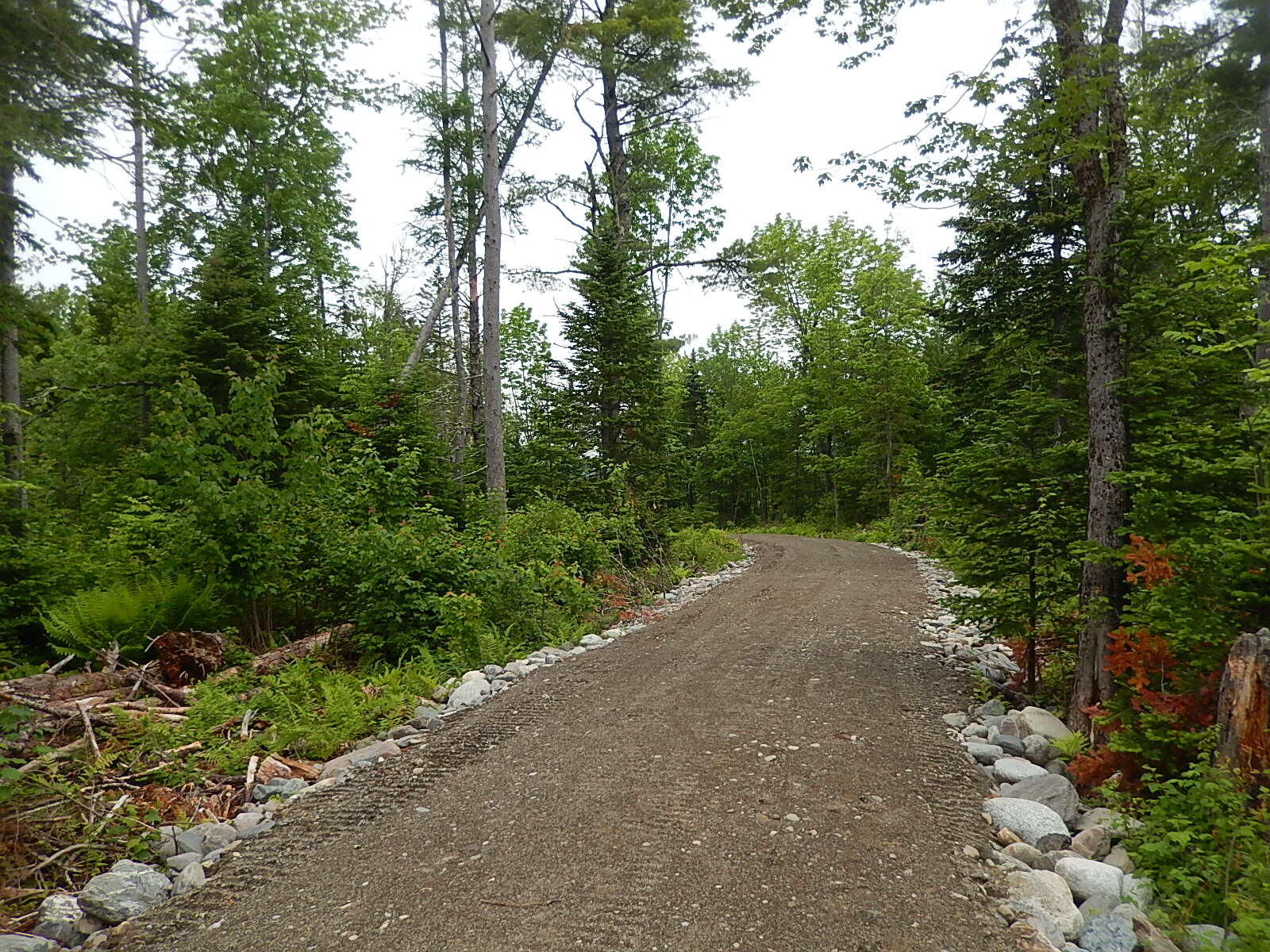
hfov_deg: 69.4
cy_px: 476
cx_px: 635
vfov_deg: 54.9
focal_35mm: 25
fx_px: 917
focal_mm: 4.5
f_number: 3.4
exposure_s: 1/500
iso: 125
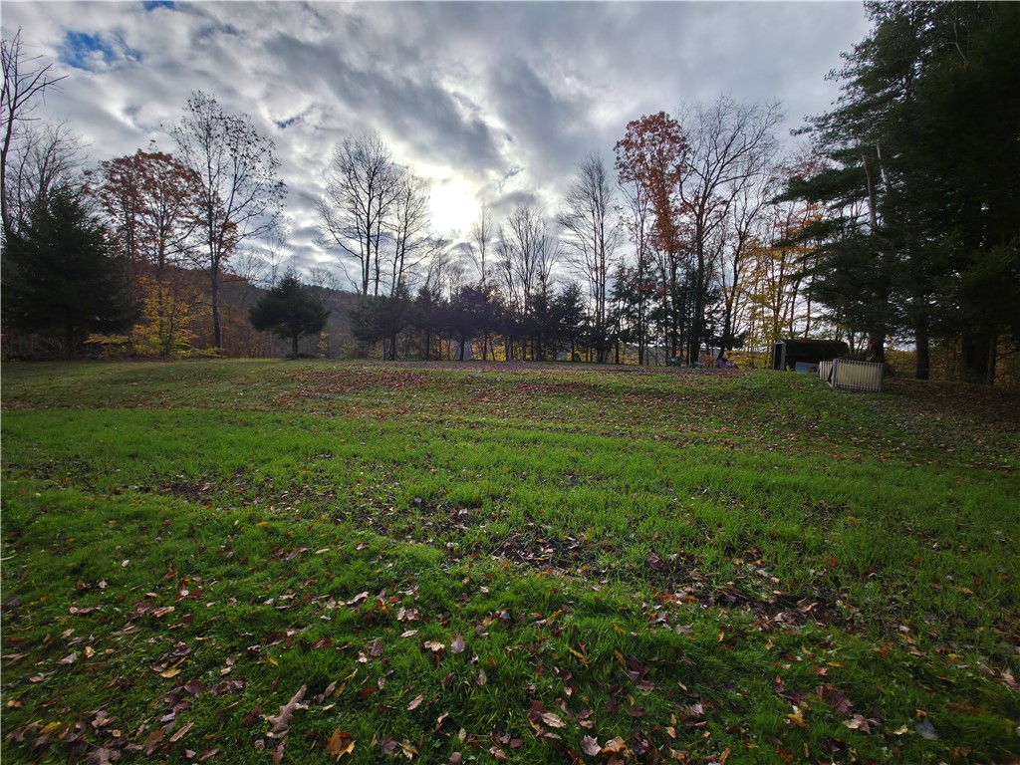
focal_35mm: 13
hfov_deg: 106.2
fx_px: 383
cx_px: 510
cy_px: 382
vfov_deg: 89.9
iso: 20
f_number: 1.9
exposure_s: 1/4091
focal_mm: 2.2
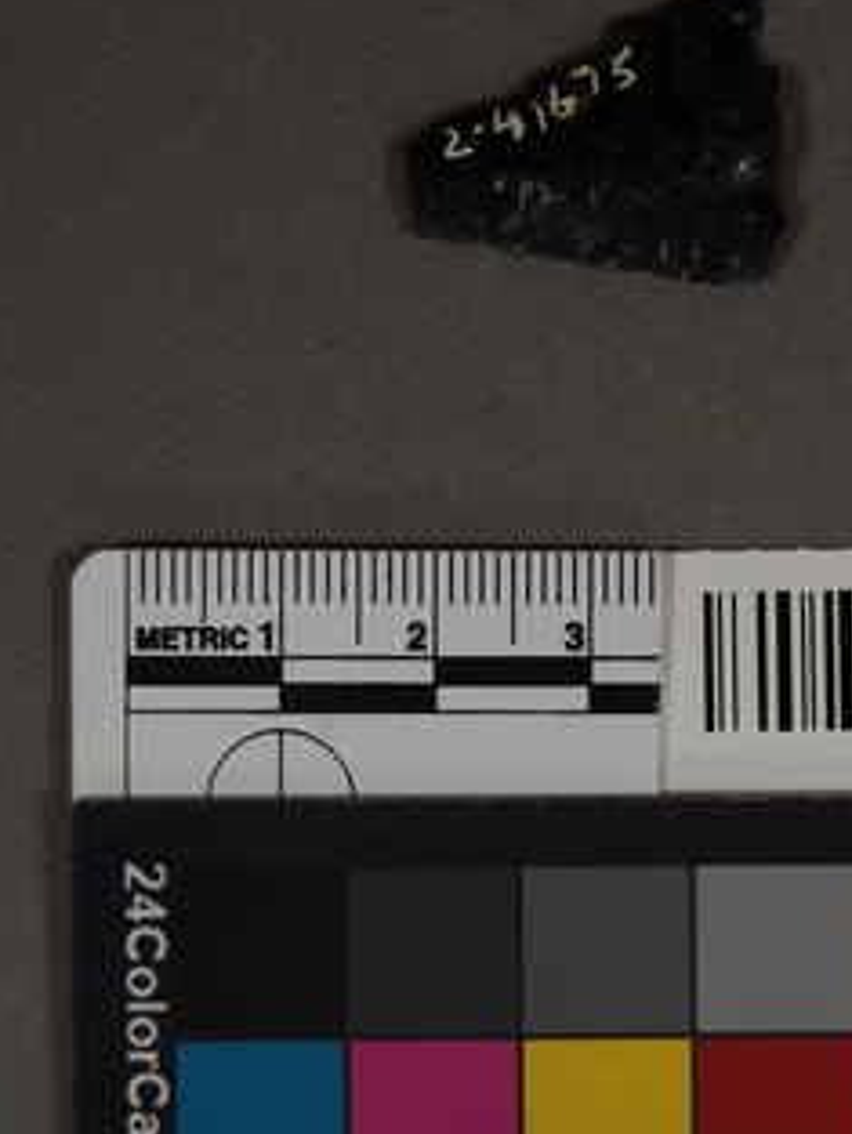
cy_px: 553
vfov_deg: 14.2
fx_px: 4553
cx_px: 662
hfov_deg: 10.7
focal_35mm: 139
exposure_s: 1/200
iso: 200
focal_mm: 55
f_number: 5.6
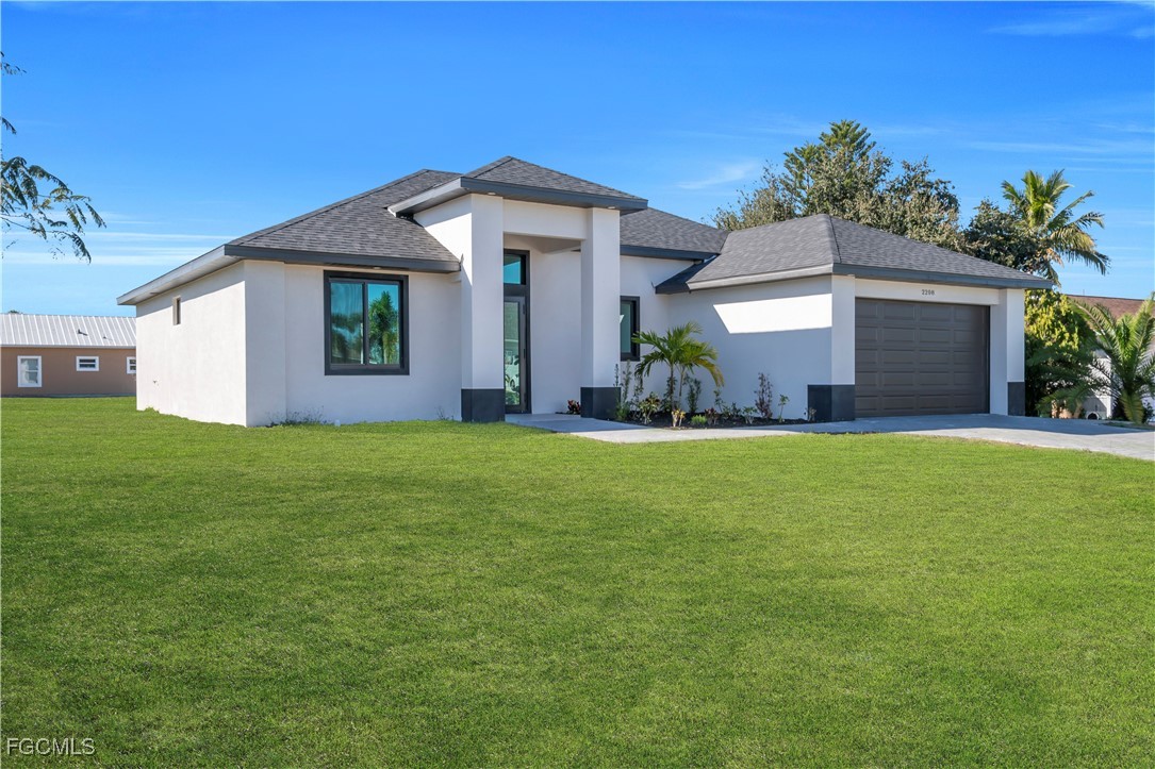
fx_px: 962
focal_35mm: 30
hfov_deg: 61.9
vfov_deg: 43.6
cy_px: 384
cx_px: 578
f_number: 7.1
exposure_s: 1/200
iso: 100
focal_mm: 20
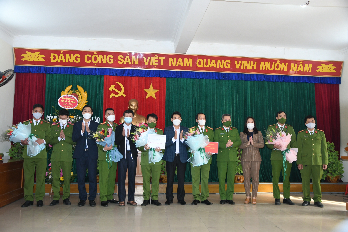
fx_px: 319
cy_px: 116
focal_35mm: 33
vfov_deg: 40.0
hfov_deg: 57.2
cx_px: 174
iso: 1000
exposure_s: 1/200
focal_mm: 22
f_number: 4
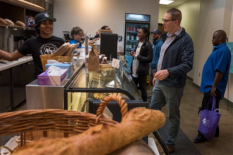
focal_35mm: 26
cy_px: 78
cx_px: 116
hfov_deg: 69.4
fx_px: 168
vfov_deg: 49.6
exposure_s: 1/200
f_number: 6.3
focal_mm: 26
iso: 1250
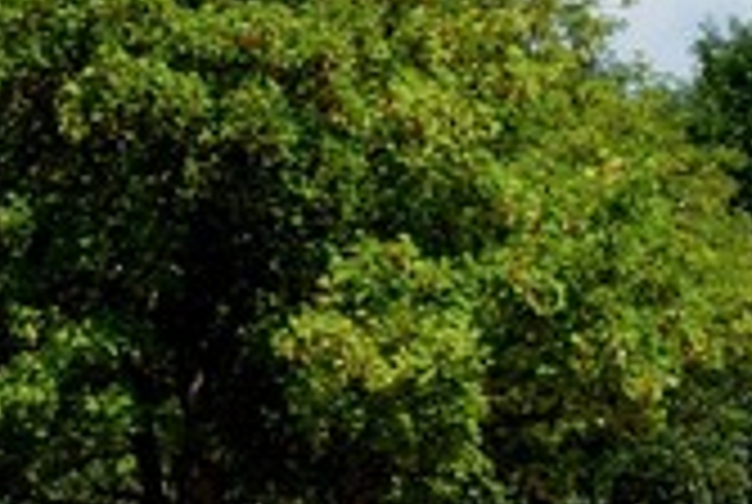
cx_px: -27
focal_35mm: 330
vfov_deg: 4.2
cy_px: 702
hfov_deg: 6.2
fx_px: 6906
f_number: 5.6
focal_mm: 34.25
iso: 125
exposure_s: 1/500
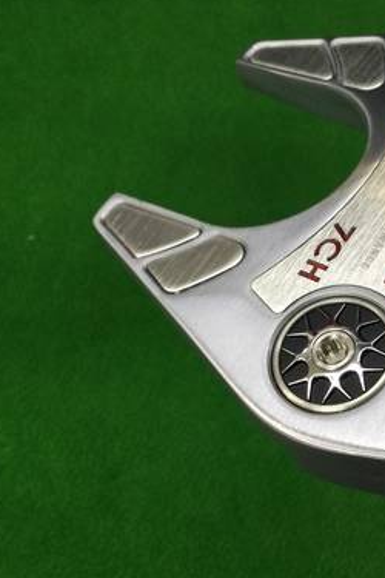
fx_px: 882
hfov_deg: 24.0
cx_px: 334
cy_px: 310
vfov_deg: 36.2
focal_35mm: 55
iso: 50
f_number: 2.4
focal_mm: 3.3
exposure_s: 1/30
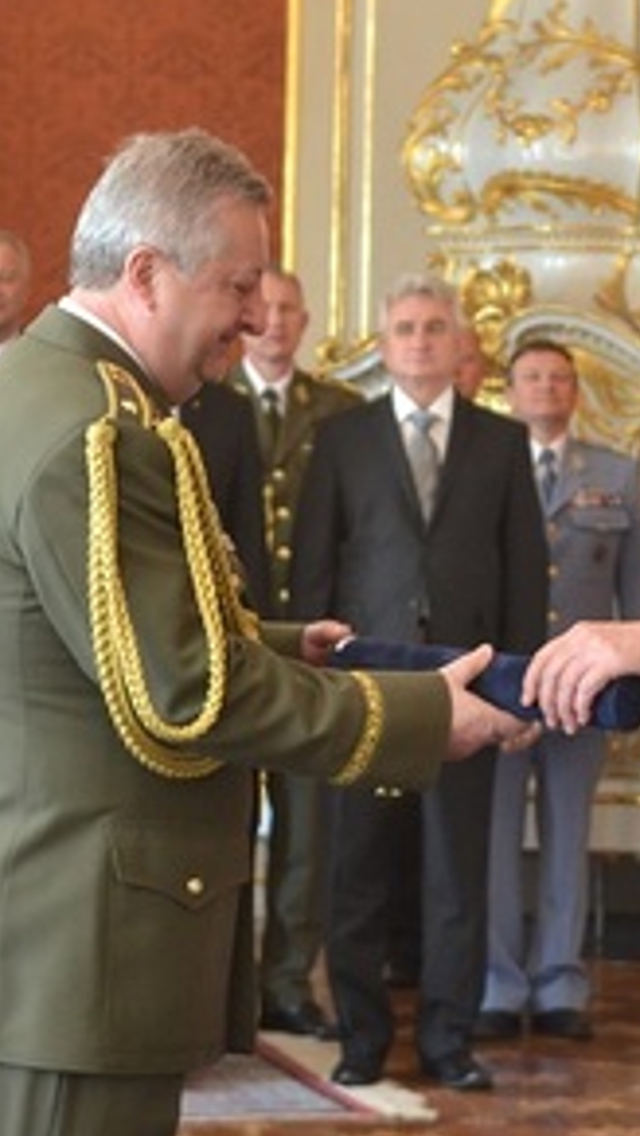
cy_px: 406
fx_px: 5728
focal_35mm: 190
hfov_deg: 6.4
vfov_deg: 11.3
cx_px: 702
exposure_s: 1/80
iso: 800
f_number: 4.5
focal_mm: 55
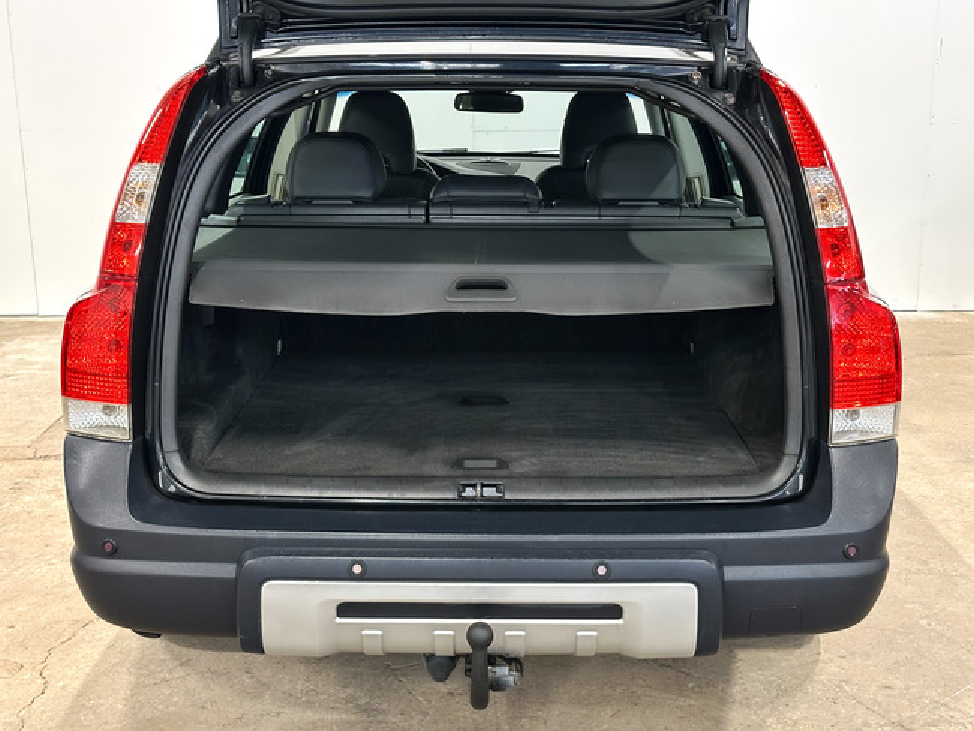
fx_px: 1351
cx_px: 487
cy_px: 366
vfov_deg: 30.3
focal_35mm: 48
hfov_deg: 39.6
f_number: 1.8
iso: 500
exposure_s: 1/35
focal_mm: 6.86
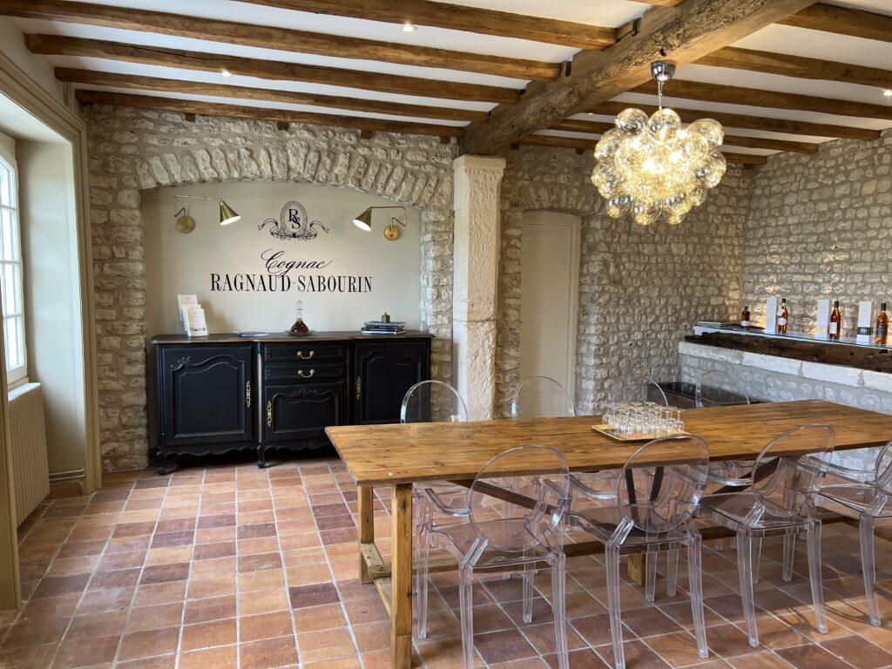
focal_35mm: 26
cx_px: 446
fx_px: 670
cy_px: 334
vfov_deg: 53.1
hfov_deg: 67.3
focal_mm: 5.7
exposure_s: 1/100
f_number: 1.5
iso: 100
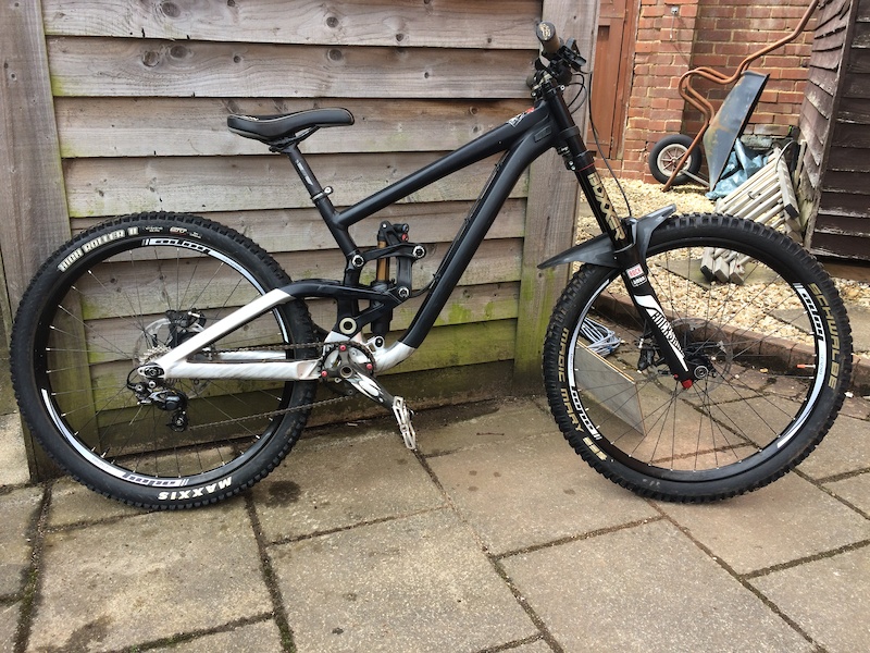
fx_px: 729
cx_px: 435
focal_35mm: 29
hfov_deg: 61.7
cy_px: 326
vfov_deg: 48.2
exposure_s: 1/321
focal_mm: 4.15
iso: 32
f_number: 2.2
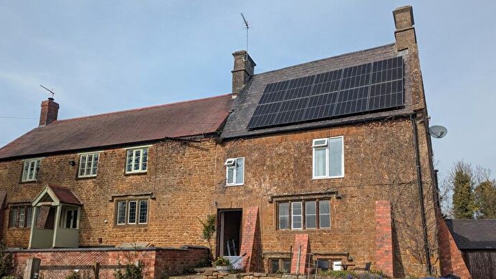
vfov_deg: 38.8
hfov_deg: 64.3
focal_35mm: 30
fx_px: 395
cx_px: 251
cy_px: 165
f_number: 1.73
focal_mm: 4.38
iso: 55
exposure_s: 1/3344
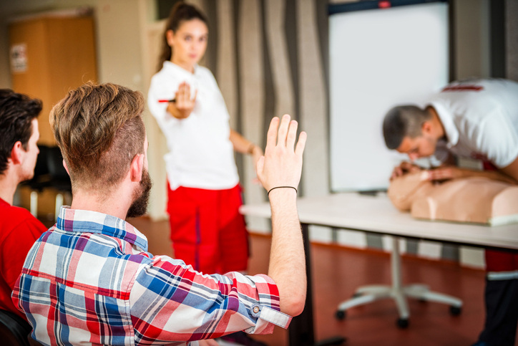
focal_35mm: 62
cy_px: 173
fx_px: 892
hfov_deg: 32.4
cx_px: 259
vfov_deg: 21.9
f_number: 2.8
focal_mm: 62
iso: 400
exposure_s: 1/160
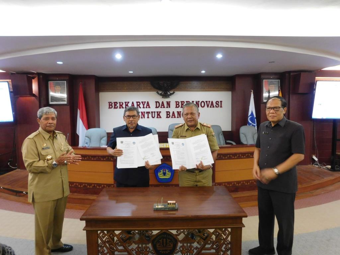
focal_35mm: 23
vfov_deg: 58.9
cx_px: 170
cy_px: 128
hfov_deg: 73.9
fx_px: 226
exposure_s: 1/15
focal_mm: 4
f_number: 3
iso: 400
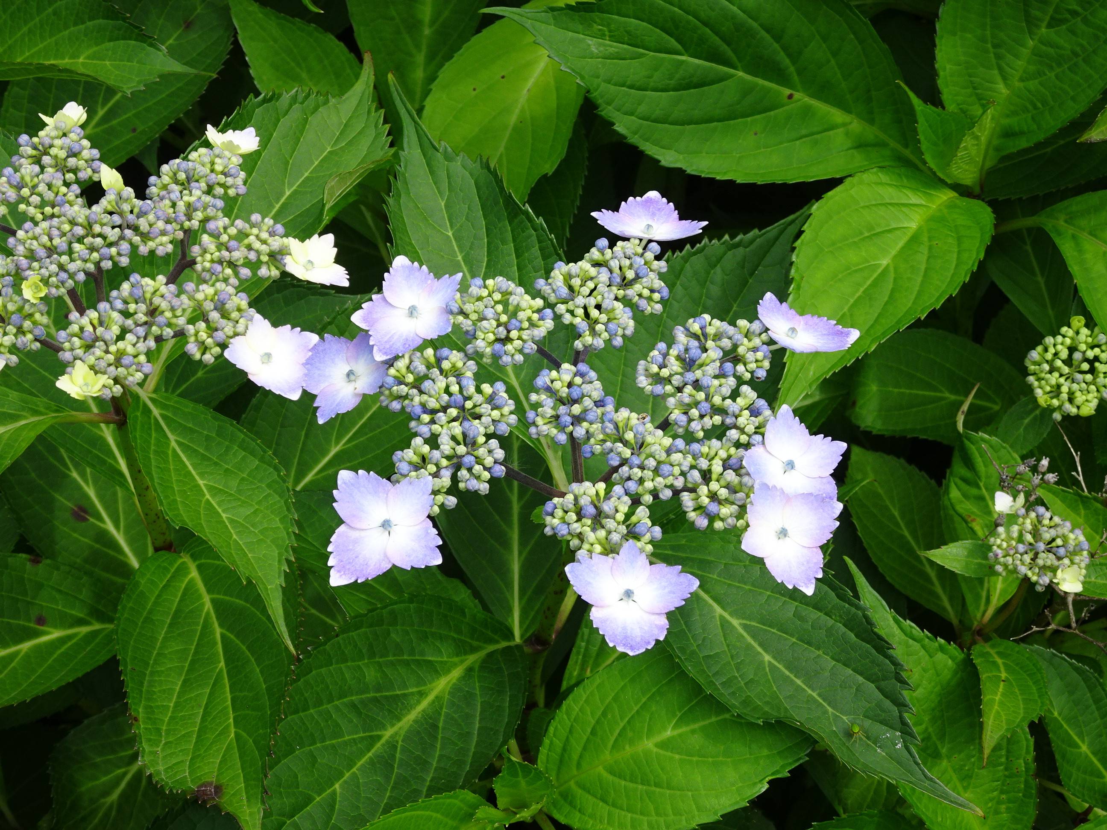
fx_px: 2558
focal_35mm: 80
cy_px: 415
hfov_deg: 24.4
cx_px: 554
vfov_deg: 18.4
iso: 80
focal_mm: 13.7
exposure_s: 1/250
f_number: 5
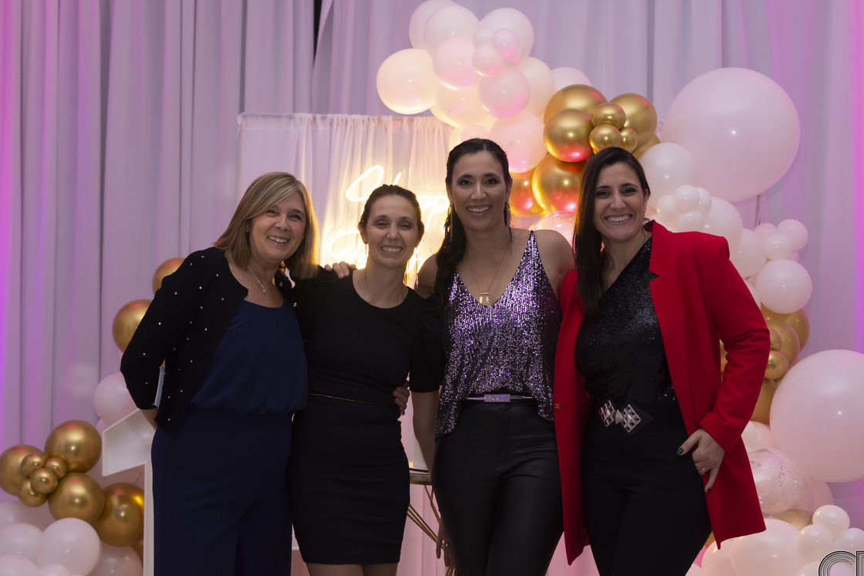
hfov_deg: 35.3
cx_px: 439
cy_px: 308
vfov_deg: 24.0
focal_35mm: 57
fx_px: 1357
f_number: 2.8
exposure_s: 1/80
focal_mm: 35
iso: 640
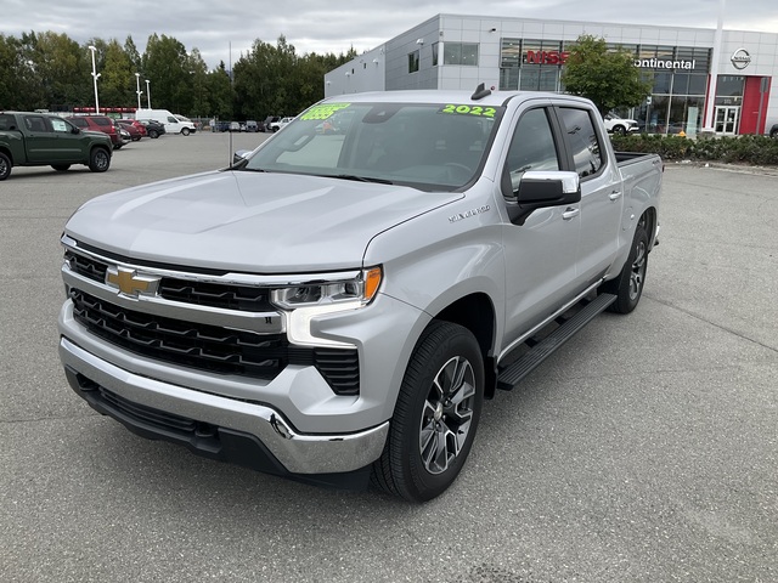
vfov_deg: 48.2
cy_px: 292
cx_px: 389
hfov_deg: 61.7
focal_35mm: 29
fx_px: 652
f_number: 1.8
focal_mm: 3
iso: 25
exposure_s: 1/454
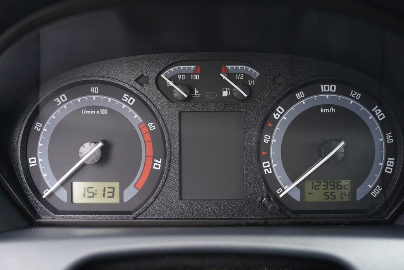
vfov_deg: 38.9
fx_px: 382
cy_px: 136
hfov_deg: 55.8
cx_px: 208
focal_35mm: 34
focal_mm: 33
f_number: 2.8
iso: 640
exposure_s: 1/40
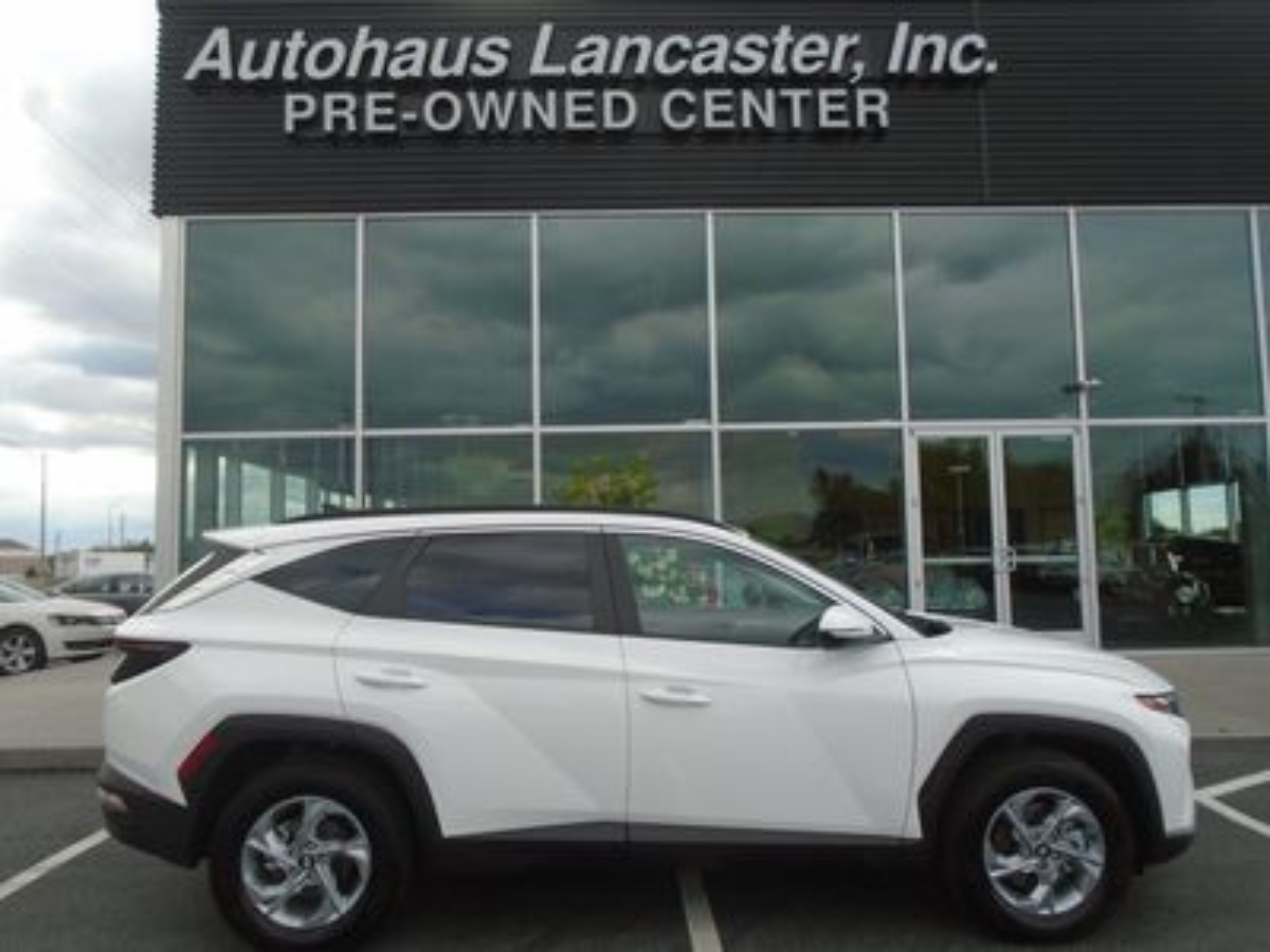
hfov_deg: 67.3
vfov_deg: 53.1
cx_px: 635
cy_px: 476
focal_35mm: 26
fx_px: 954
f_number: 3.2
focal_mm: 4.6
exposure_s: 1/800
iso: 100
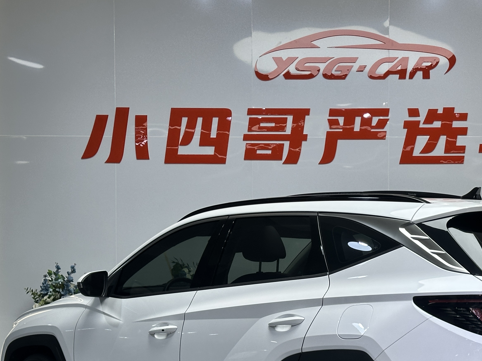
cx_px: 331
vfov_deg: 17.7
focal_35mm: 83
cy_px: 279
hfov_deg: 23.4
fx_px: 1156
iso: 50
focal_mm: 6.86
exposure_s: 1/158
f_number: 1.78
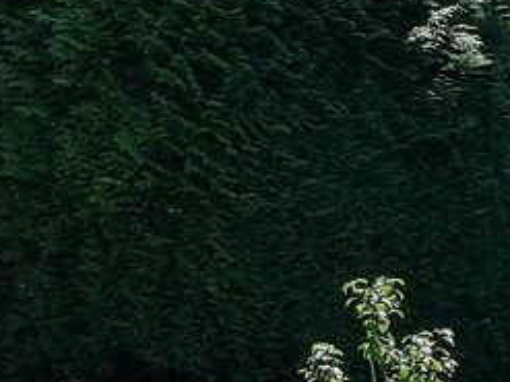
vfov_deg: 7.2
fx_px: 2975
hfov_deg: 8.0
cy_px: 549
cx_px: 1687
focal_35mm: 202
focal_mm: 5.4
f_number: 1.8
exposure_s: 1/2488
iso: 50
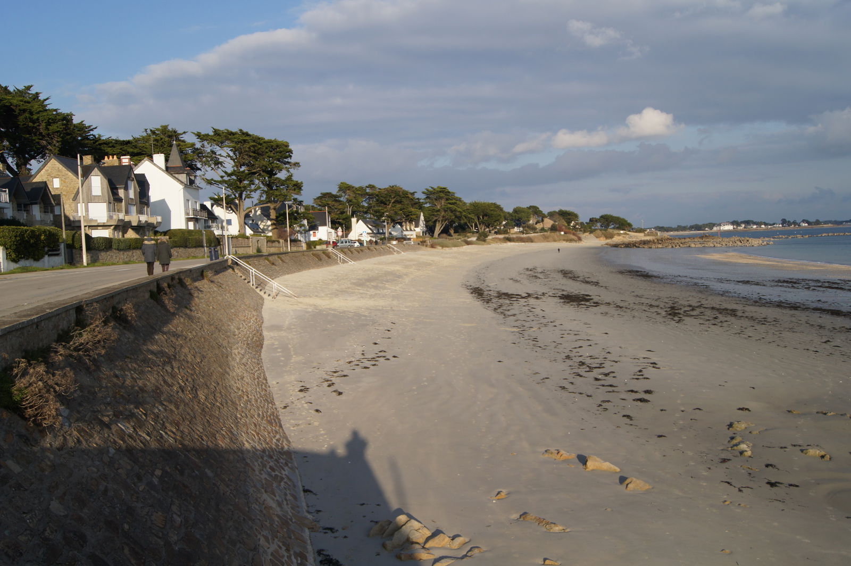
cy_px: 283
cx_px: 426
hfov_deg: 57.3
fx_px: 779
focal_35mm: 33
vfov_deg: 39.9
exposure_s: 1/500
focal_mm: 22
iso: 200
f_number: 10
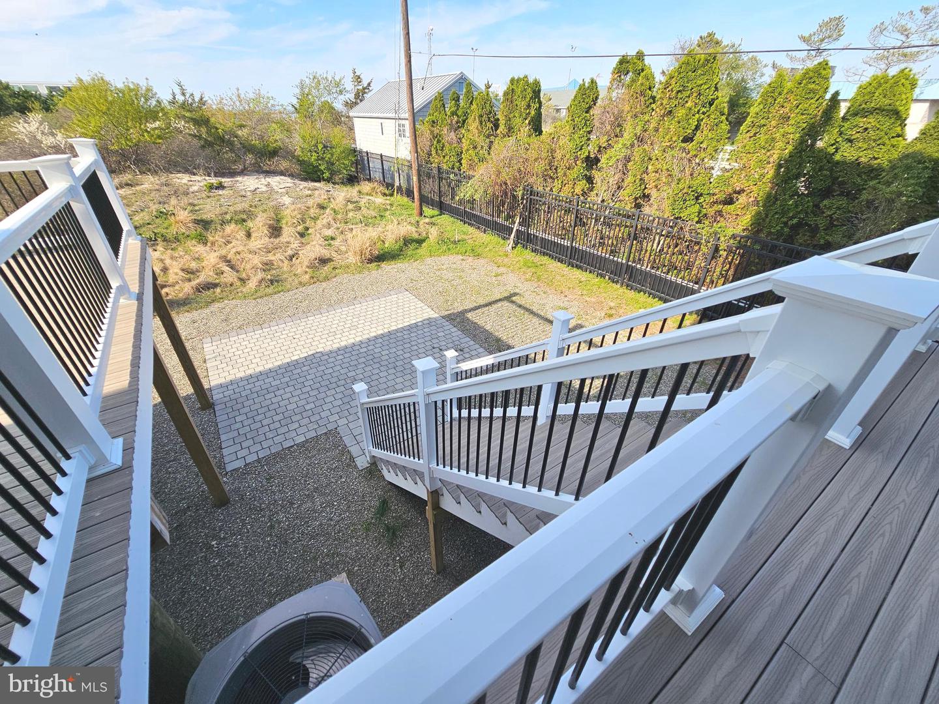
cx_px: 470
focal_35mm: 13
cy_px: 352
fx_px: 353
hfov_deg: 106.2
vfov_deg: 89.9
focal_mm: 2.2
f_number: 2.2
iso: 50
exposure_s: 1/1279
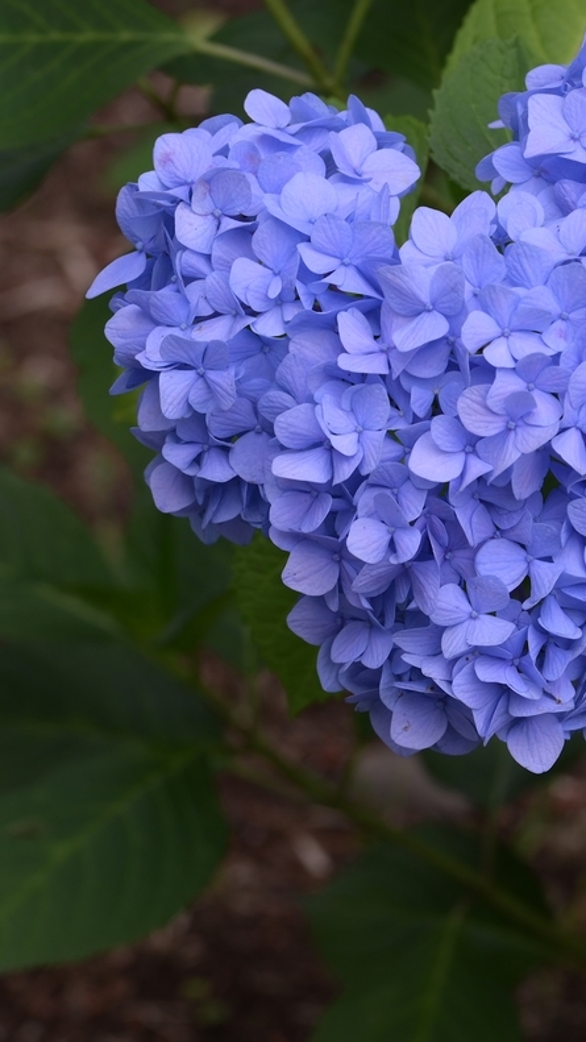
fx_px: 3950
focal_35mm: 143
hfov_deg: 8.4
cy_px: 522
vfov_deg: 15.0
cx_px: 590
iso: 250
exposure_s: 1/125
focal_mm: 90
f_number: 8
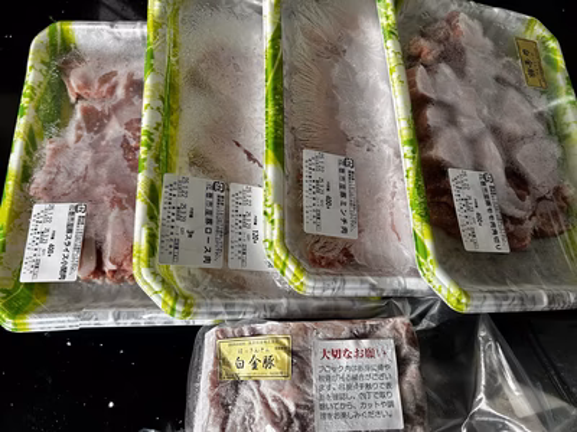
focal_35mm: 26
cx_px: 288
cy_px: 216
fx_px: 433
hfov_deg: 67.3
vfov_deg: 53.1
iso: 64
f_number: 1.5
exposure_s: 1/121
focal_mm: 5.7
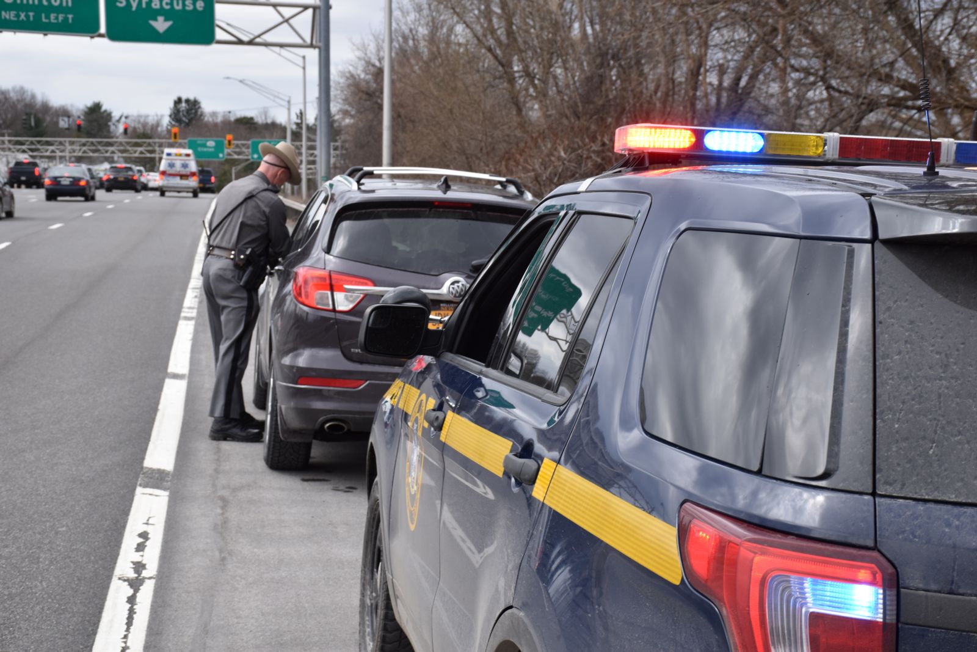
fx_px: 1954
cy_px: 326
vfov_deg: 18.9
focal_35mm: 72
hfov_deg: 28.1
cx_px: 488
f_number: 8
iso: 200
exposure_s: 1/250
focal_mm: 48
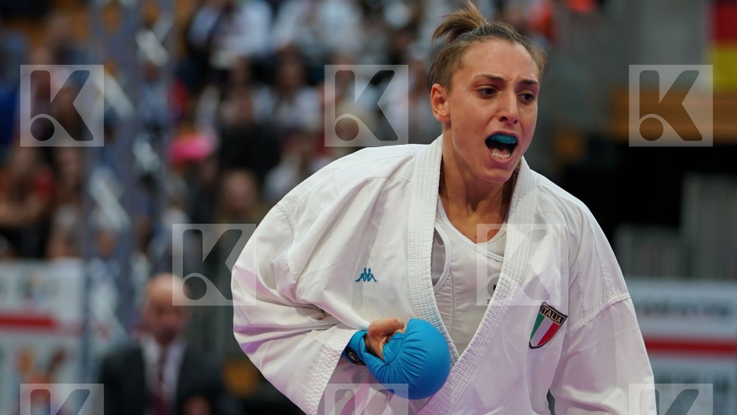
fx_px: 4065
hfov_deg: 10.4
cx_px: 366
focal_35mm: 208
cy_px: 265
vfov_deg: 5.8
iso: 1250
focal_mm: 121
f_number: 2.8
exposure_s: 1/1000
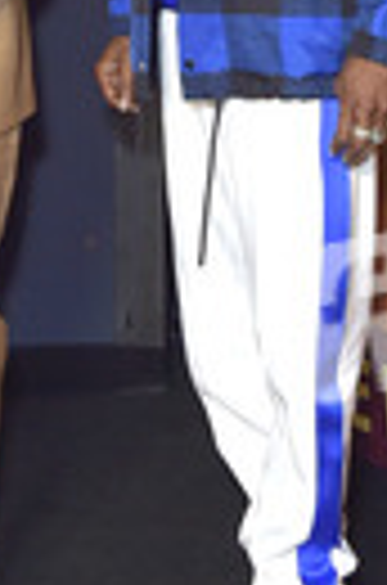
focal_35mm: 105
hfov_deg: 12.9
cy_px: 72
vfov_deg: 19.2
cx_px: 101
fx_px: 1702
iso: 800
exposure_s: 1/250
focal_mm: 34
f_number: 6.3
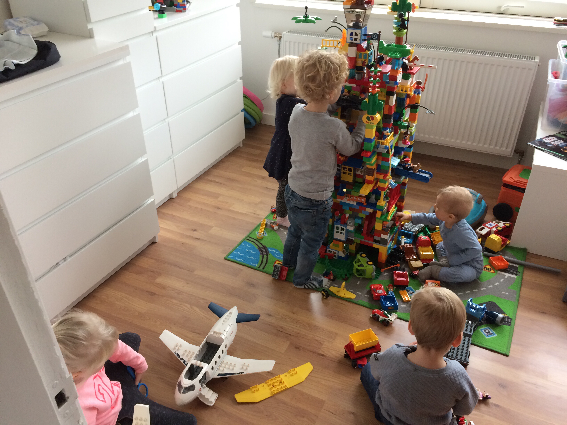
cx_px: 284
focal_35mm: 29
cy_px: 212
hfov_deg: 61.7
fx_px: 475
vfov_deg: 48.2
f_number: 2.2
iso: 64
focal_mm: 4.15
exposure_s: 1/33
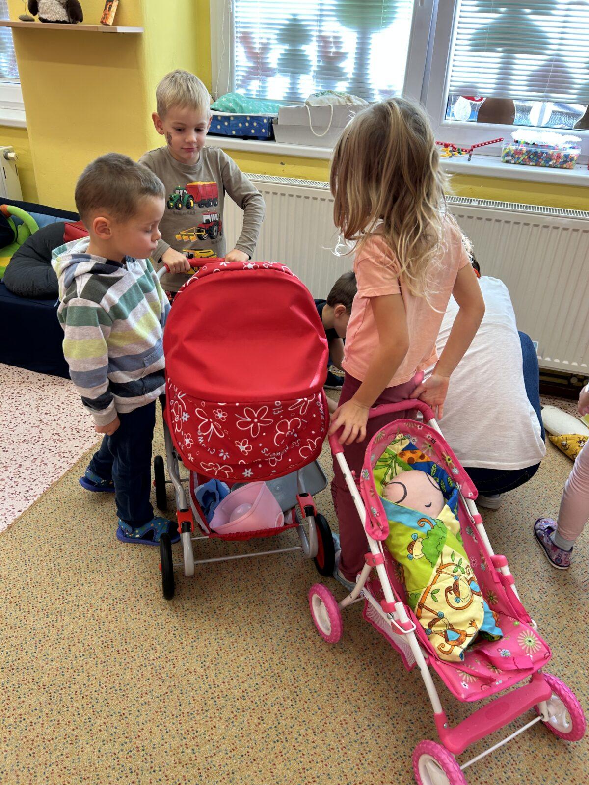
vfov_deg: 67.3
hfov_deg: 53.1
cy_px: 392
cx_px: 294
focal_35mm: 26
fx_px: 590
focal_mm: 5.7
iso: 50
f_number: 1.5
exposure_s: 1/100
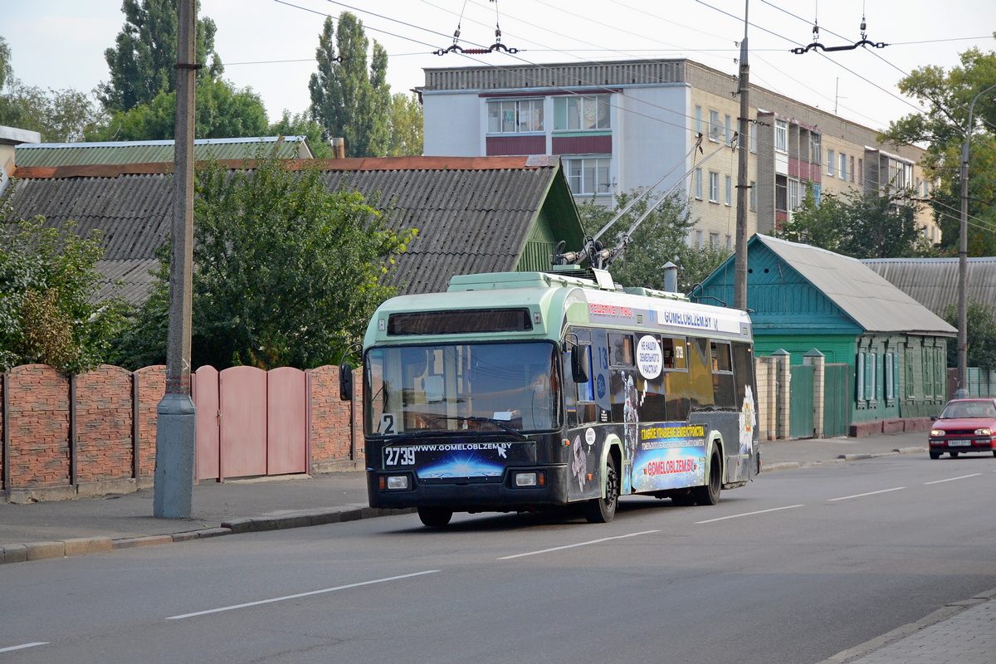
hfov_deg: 19.5
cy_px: 332
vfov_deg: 13.0
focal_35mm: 105
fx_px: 2905
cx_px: 498
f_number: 5.6
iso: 100
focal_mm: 70
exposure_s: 1/400
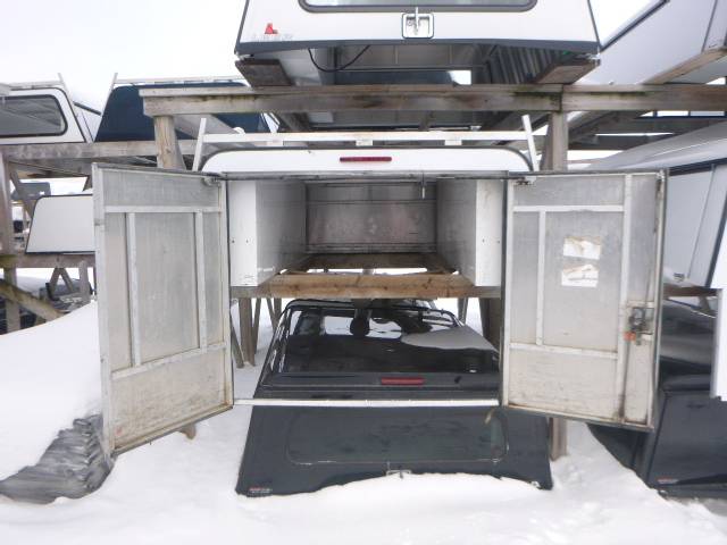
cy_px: 272
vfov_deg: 54.9
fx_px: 525
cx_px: 364
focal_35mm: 25
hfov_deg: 69.4
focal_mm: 4.5
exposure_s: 1/250
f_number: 3.9
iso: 100
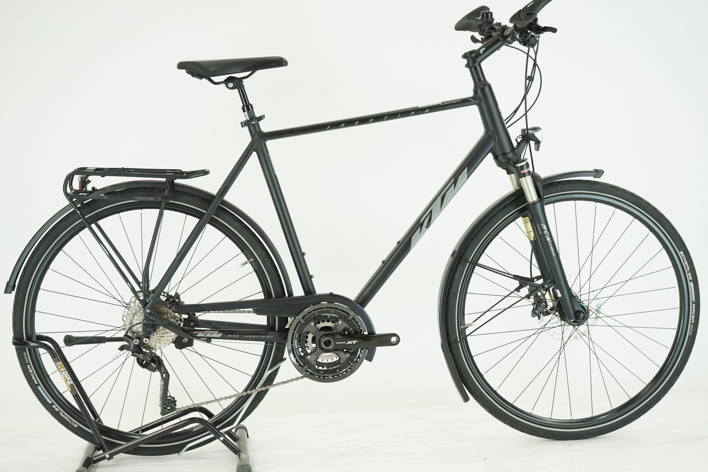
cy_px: 236
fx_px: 1259
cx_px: 354
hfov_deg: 31.4
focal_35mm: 64
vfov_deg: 21.2
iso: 1600
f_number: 5.6
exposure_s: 1/200
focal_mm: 64
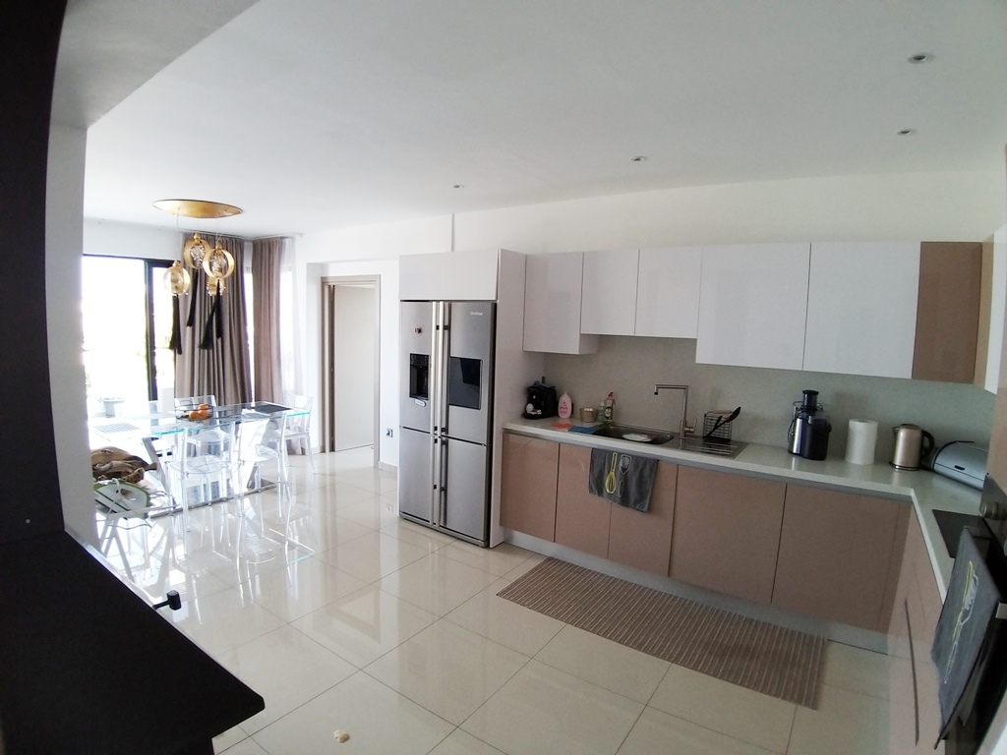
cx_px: 504
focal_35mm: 18
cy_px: 378
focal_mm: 1.87
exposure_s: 1/50
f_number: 2.4
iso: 50
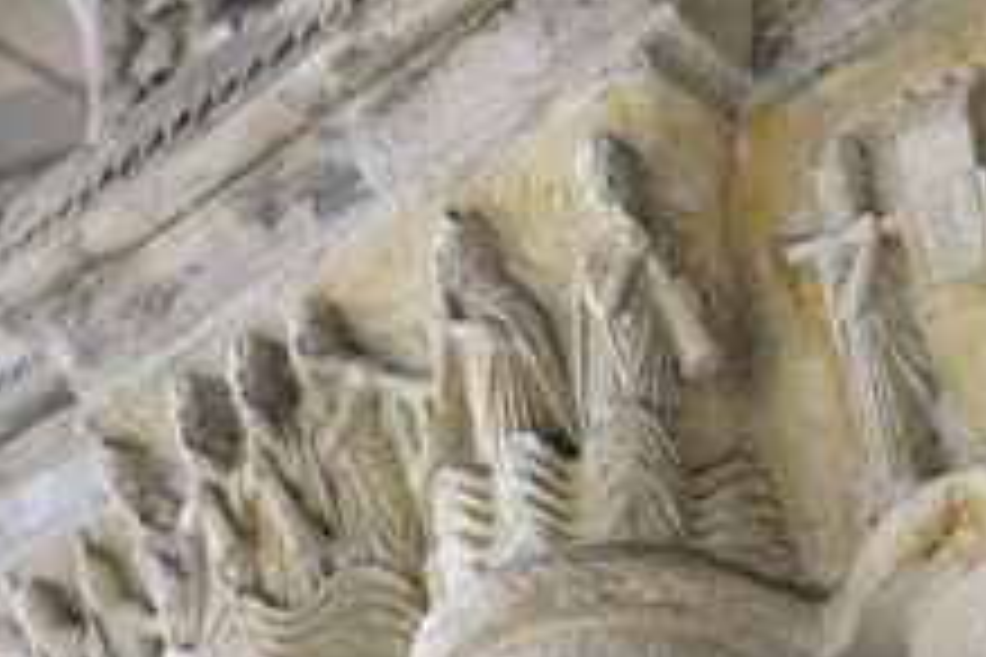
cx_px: 691
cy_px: 266
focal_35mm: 73
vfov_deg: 18.7
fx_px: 1999
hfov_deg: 27.5
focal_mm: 38
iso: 800
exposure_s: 1/80
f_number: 4.5
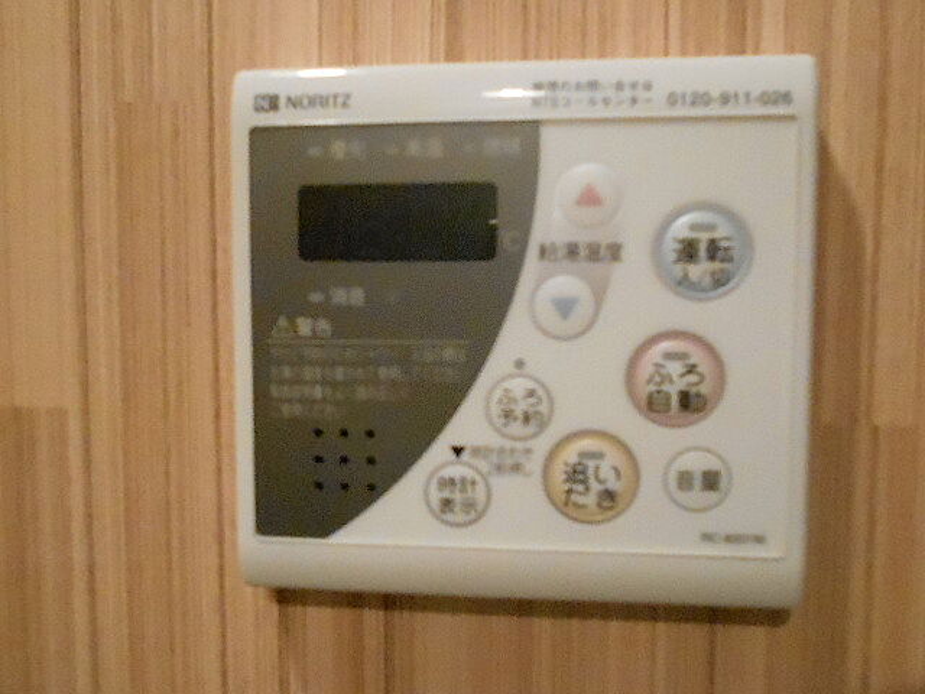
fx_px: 802
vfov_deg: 46.8
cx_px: 462
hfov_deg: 60.0
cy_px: 347
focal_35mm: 30
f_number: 3.4
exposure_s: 1/100
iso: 3200
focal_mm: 5.1
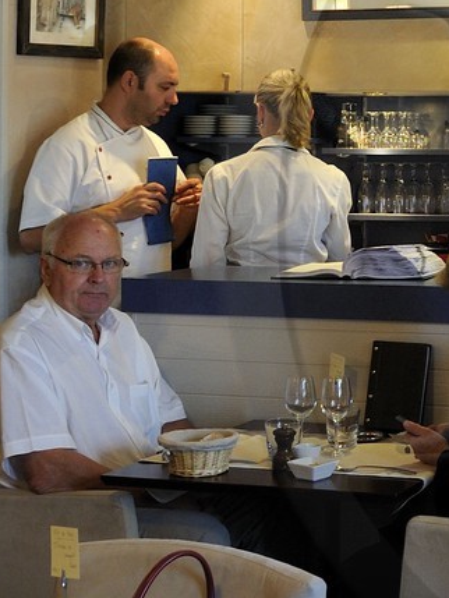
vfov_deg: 22.7
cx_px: 791
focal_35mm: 86
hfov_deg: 15.1
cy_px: 226
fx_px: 1487
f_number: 4.5
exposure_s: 1/40
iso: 800
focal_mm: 24
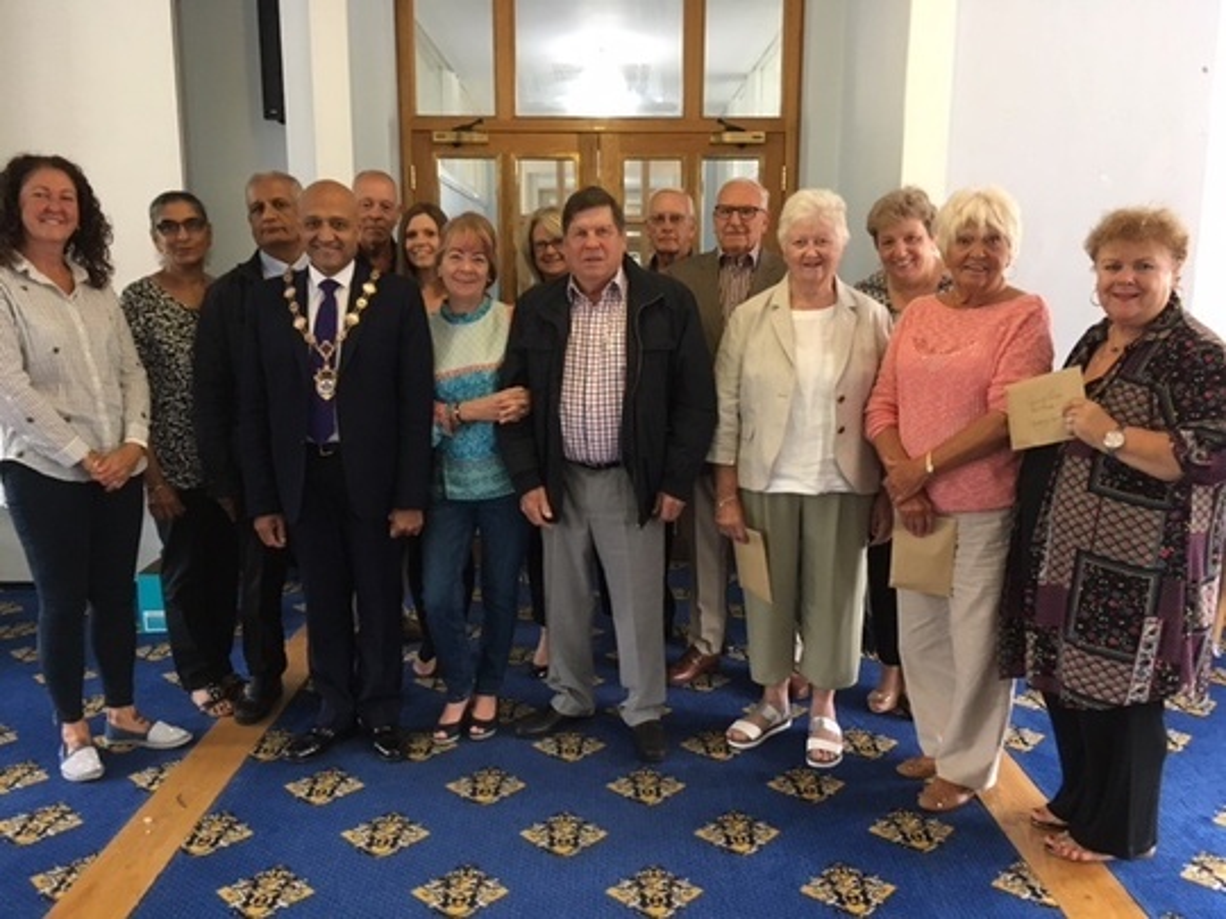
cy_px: 460
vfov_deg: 48.2
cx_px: 613
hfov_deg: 61.7
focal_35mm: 29
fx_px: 1027
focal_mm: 4.15
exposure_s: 1/33
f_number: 2.2
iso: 200
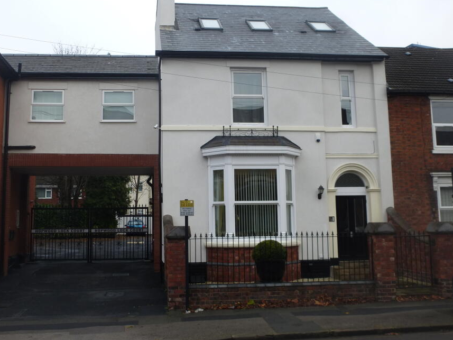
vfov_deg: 33.5
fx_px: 563
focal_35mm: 43
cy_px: 141
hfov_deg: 43.7
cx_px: 197
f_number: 3.7
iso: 100
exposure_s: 1/80
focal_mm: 6.4
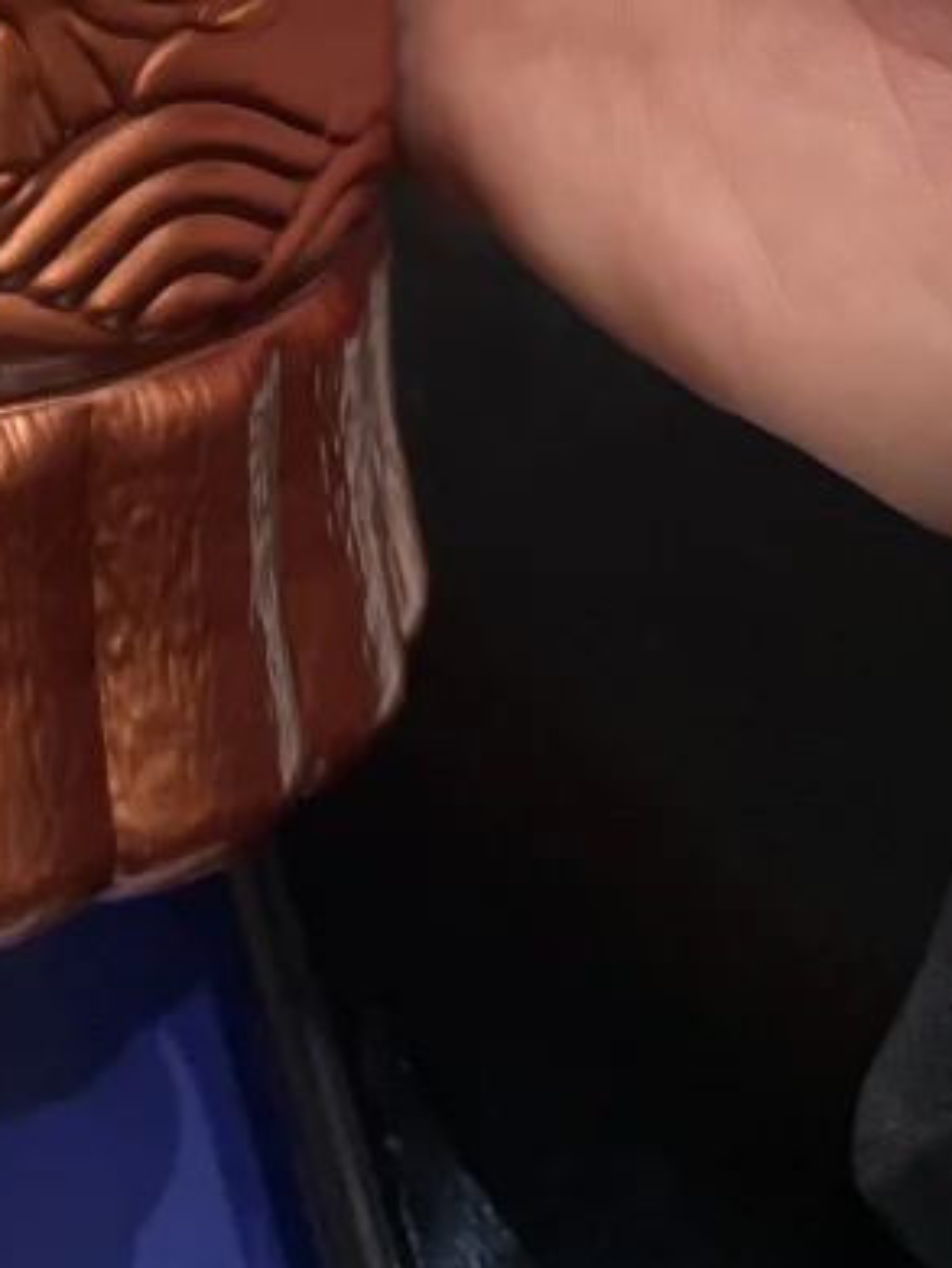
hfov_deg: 14.9
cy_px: -936
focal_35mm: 96
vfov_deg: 17.2
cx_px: -156
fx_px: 3516
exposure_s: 1/100
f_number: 1.6
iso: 100
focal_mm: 4.2
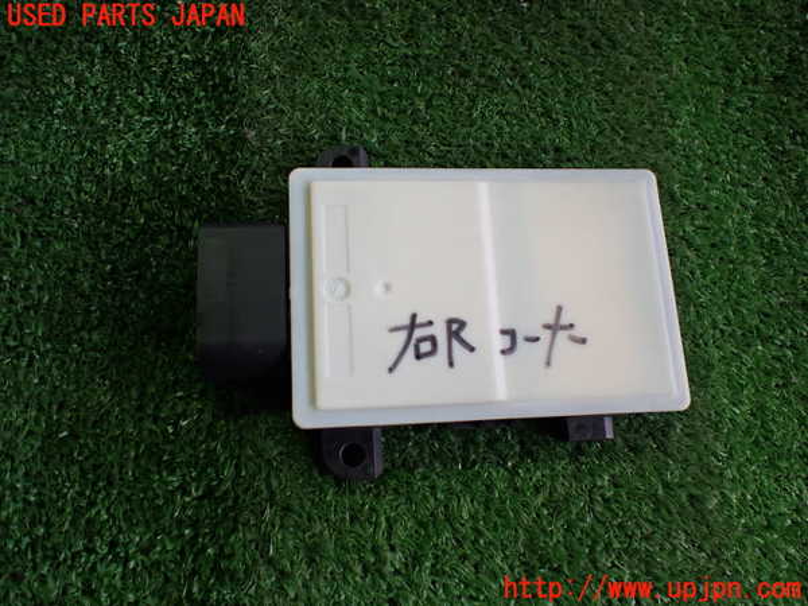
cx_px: 404
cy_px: 303
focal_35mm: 30
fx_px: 700
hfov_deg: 60.0
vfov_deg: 46.8
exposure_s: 1/125
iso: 320
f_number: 2.3
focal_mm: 5.4
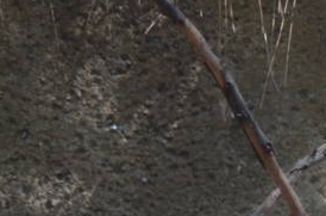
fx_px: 5544
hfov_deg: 3.3
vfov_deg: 2.2
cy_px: 523
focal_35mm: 614
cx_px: 834
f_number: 4
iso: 500
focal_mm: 70
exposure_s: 1/250
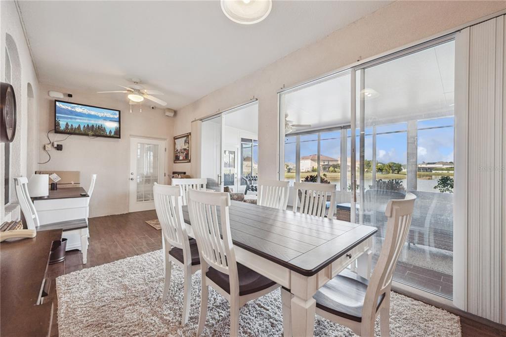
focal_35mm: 14
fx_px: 197
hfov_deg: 104.3
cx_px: 253
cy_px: 168
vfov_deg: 81.2
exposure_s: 1/60
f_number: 9
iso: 200
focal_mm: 14
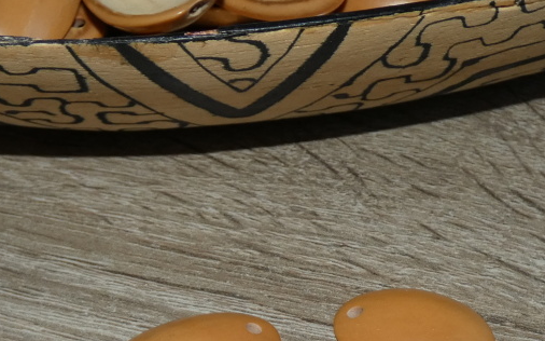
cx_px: 288
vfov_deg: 24.3
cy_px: 287
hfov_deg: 38.9
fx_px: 772
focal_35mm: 52
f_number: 3.3
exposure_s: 1/125
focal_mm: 5.5
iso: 125
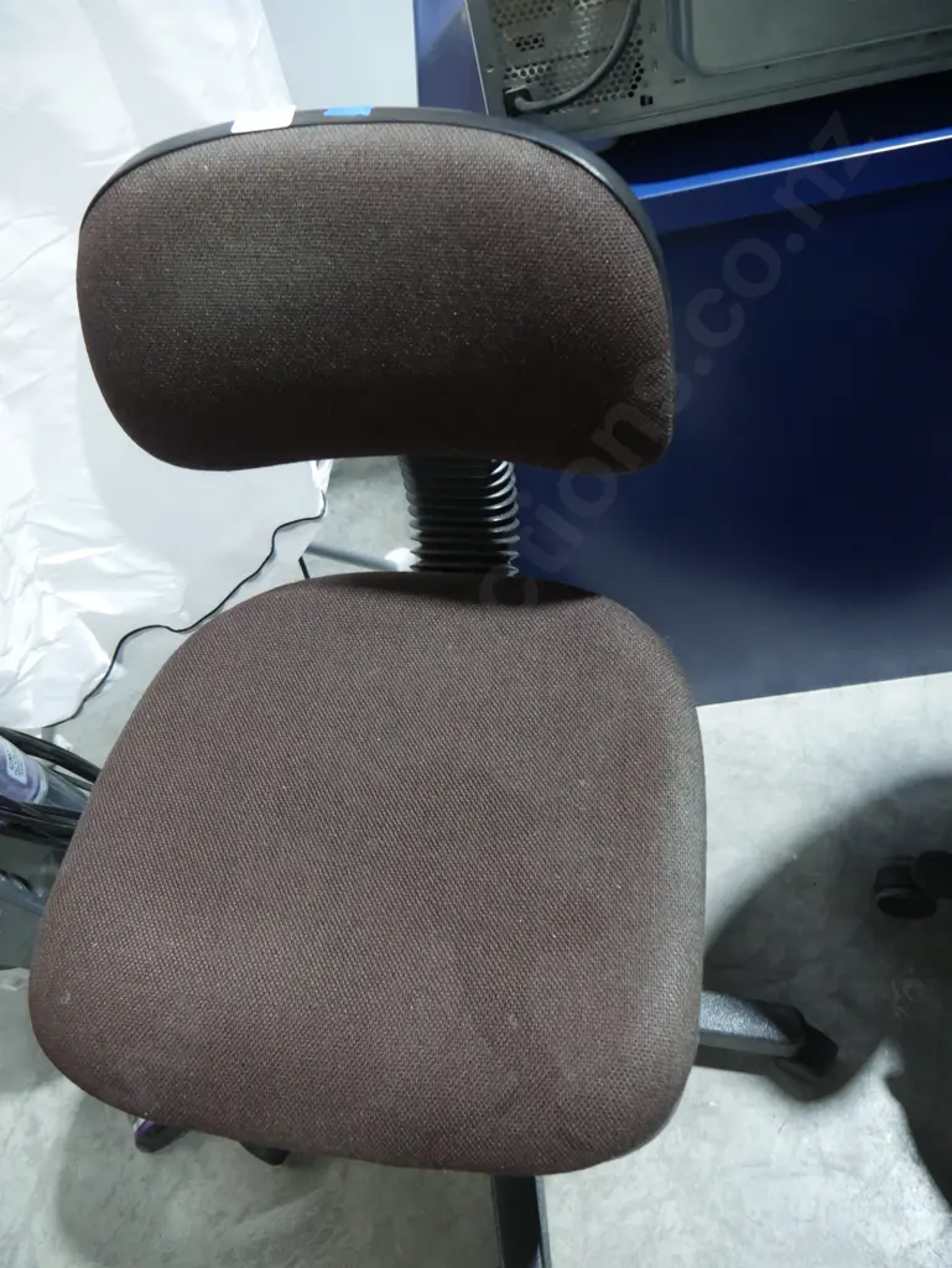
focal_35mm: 28
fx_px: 1026
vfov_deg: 63.4
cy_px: 634
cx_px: 476
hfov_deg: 49.8
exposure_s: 1/60
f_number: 3.5
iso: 640
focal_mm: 14
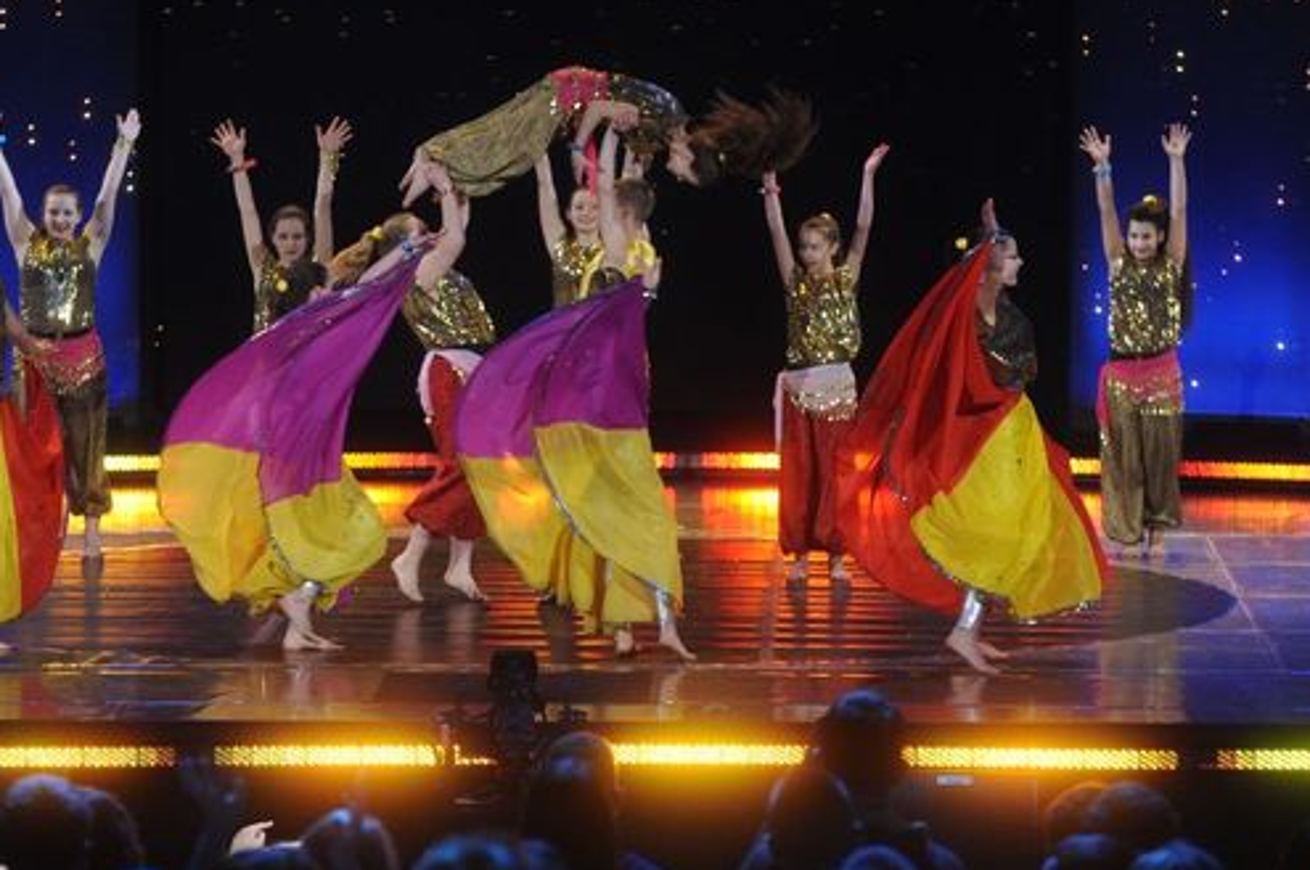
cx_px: 614
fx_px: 7052
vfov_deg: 7.1
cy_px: 379
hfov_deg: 10.6
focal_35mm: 194
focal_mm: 150
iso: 2500
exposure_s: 1/250
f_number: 4
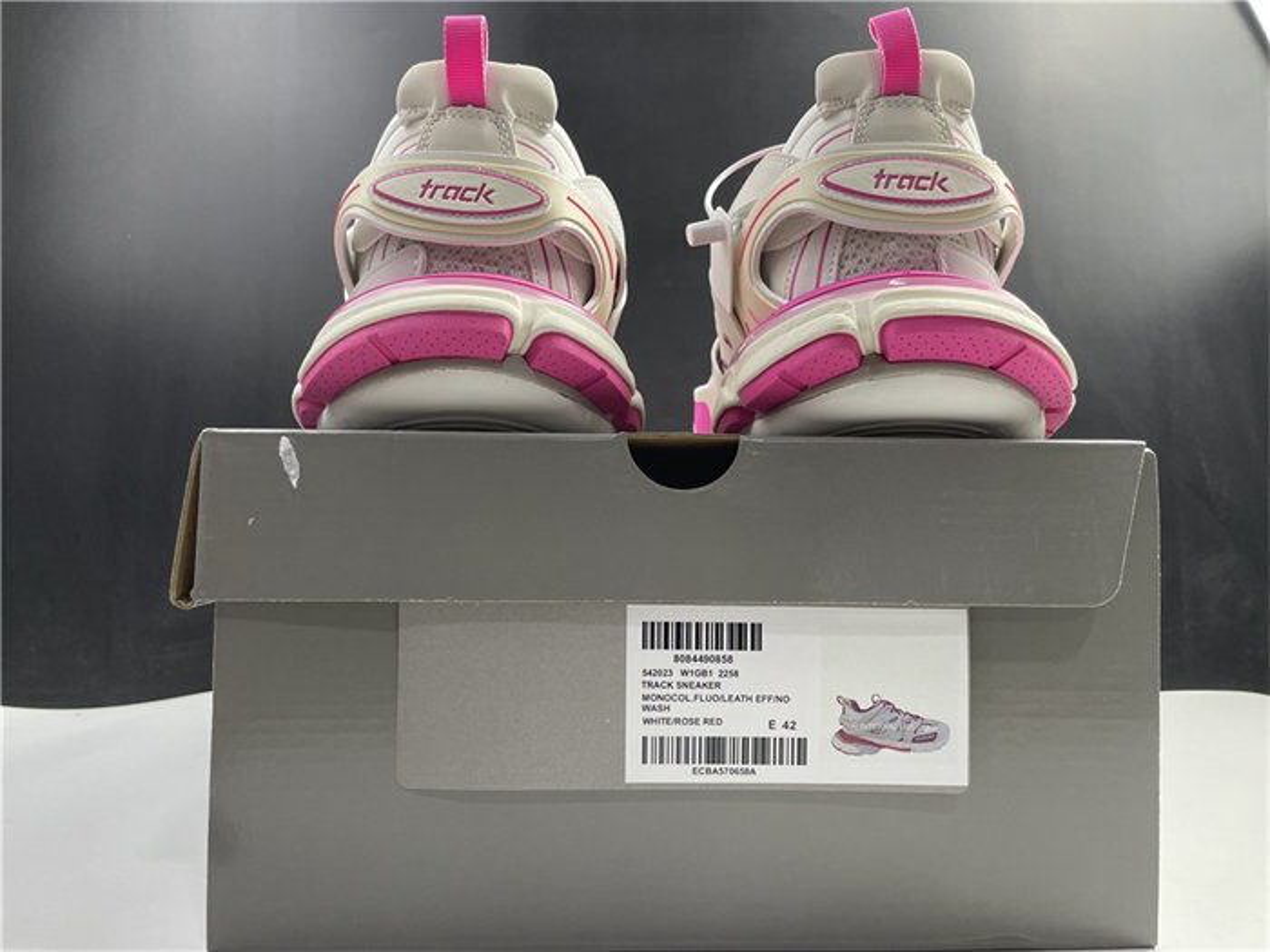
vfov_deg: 53.1
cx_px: 635
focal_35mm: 26
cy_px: 476
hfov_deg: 67.3
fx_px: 954
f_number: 1.6
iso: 100
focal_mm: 4.2
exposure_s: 1/100
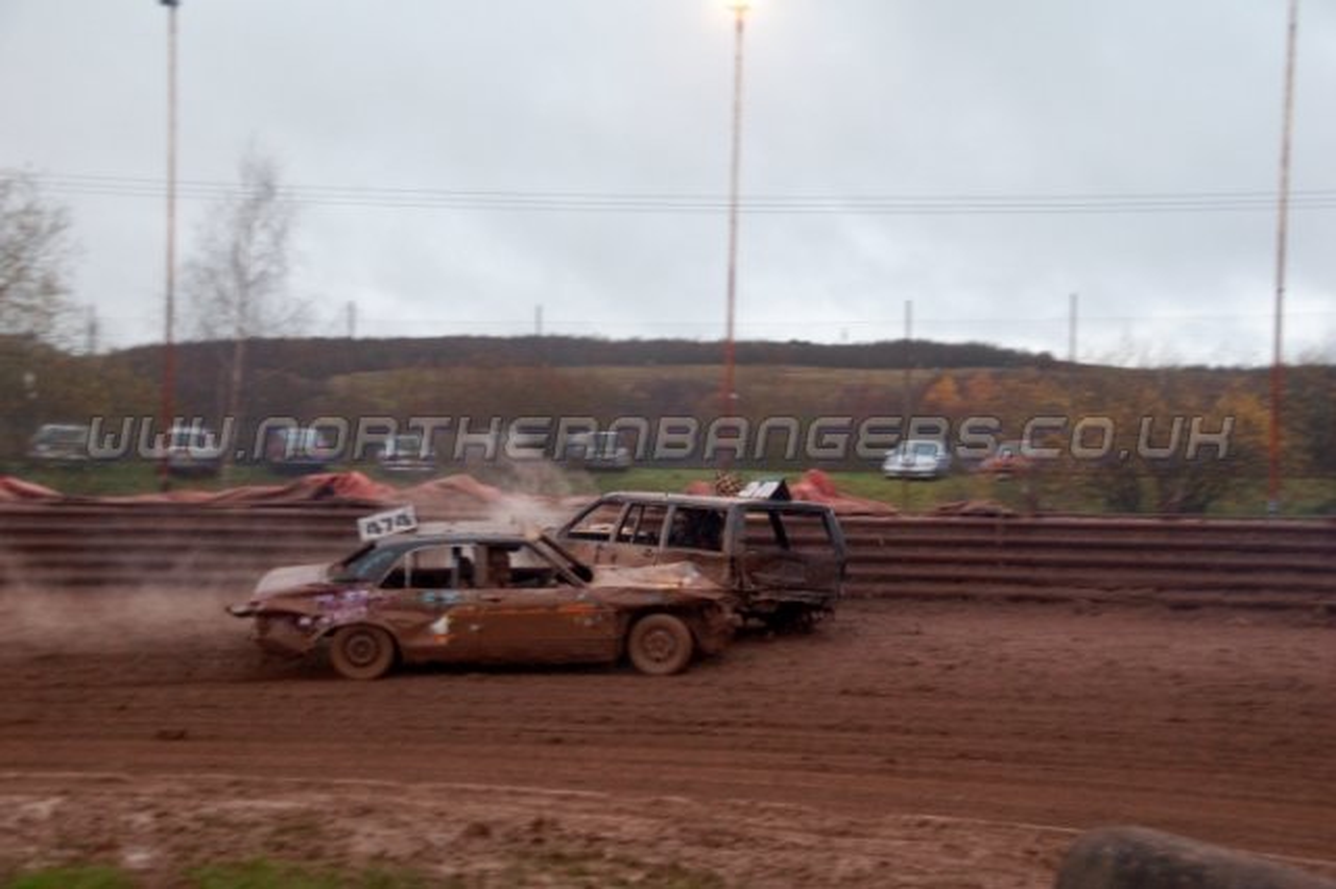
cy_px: 444
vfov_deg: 22.6
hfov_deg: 33.4
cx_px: 668
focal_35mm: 60
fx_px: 2225
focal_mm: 40
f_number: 4.8
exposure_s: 1/60
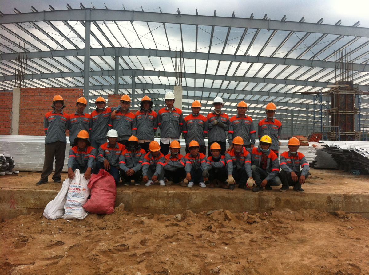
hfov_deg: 52.7
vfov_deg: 40.6
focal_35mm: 35
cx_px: 184
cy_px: 138
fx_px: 372
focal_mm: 3.85
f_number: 2.8
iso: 80
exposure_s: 1/1040
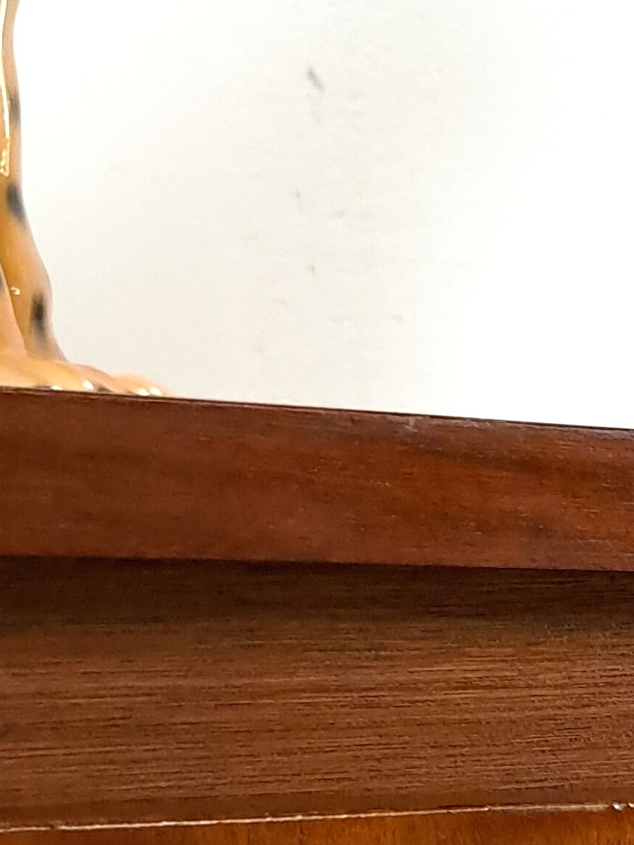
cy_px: 1266
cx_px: 1043
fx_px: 2344
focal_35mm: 96
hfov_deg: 14.1
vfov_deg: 18.2
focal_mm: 5.23
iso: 500
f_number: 1.8
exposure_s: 1/50
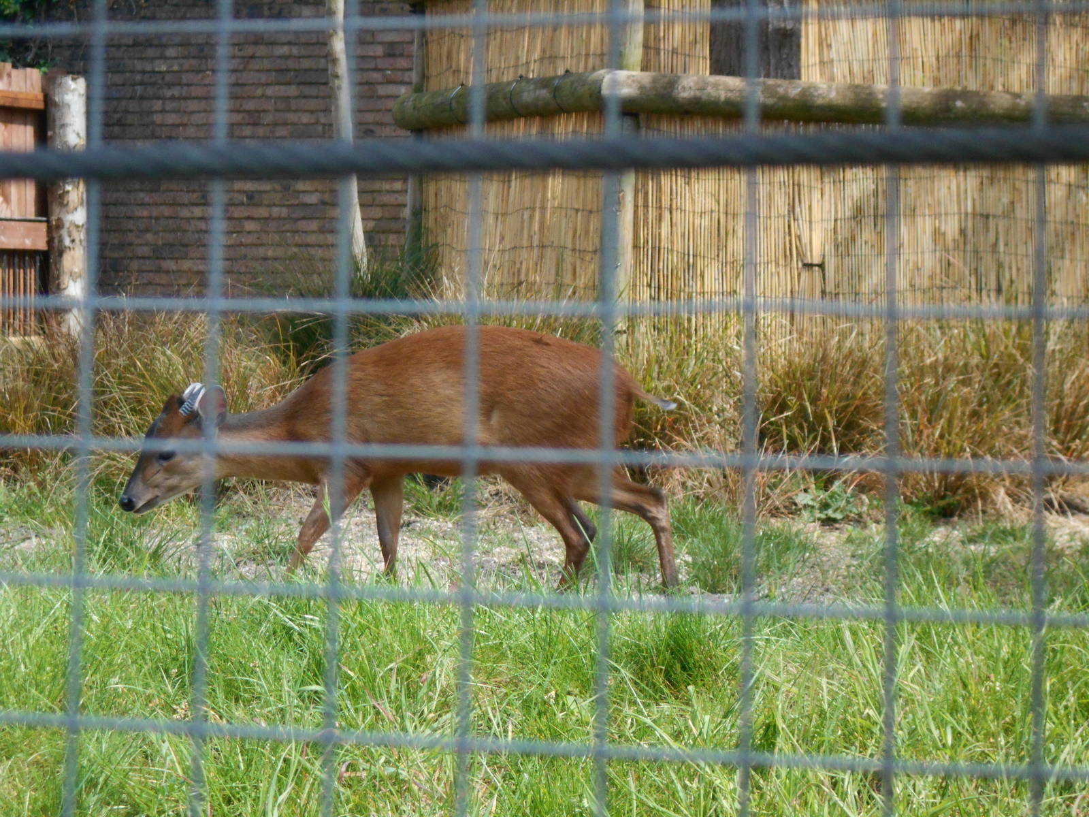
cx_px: 544
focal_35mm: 130
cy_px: 408
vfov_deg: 11.4
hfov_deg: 15.2
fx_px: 4090
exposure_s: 1/250
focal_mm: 23
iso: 360
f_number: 6.5
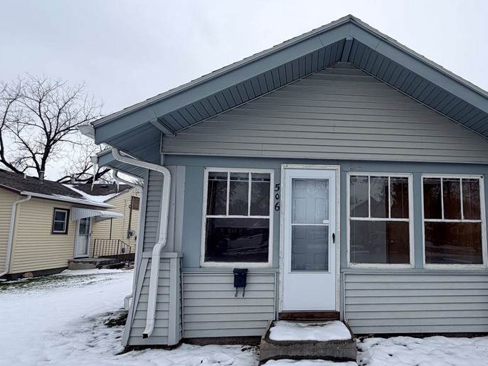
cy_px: 204
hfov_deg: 76.6
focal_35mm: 21
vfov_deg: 63.2
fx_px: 296
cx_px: 324
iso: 25
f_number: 2.2
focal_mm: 2.22
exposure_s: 1/770
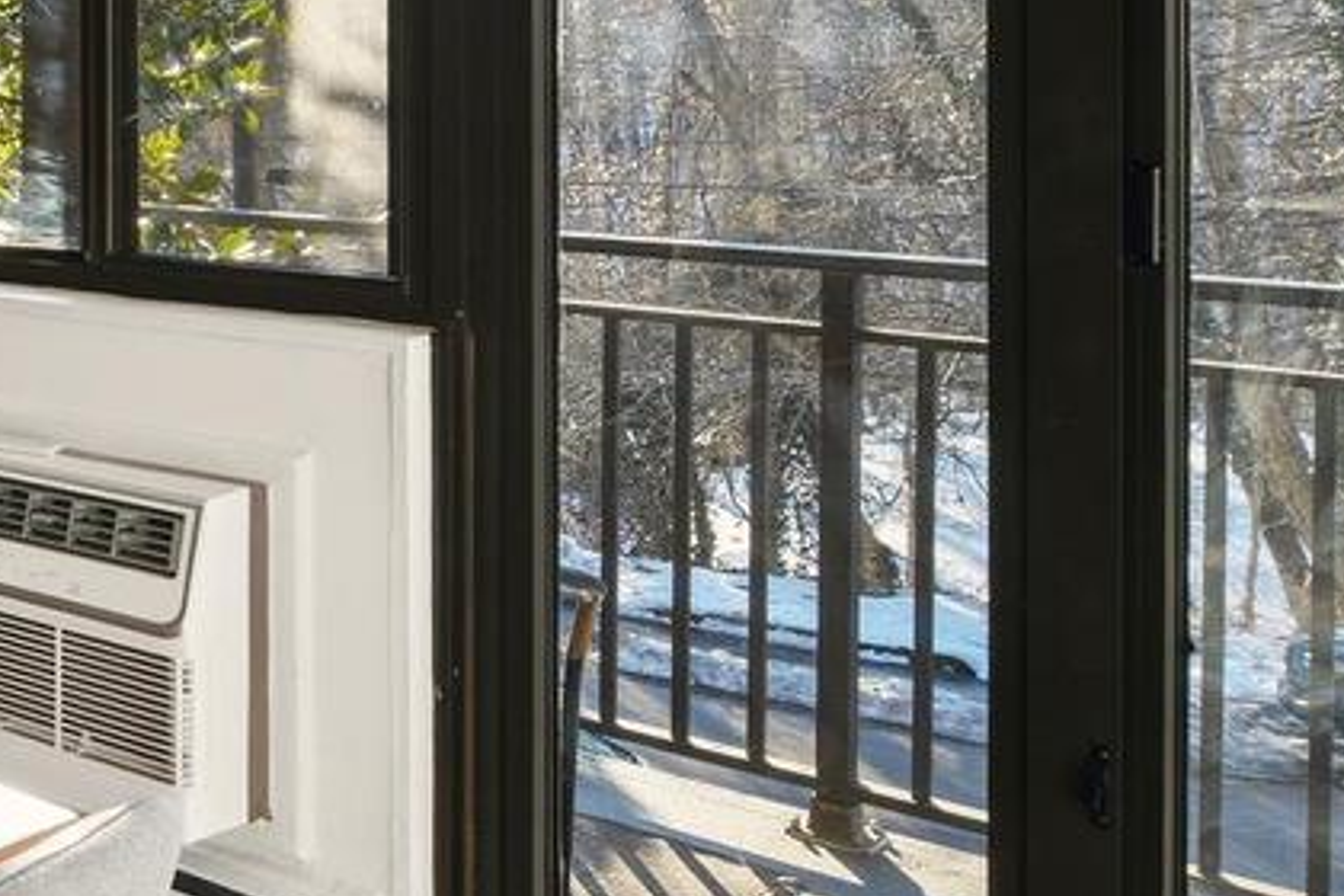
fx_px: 1792
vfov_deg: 27.1
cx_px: -586
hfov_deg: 29.0
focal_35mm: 48
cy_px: 96
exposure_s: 1/200
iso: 250
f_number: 10
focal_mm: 14
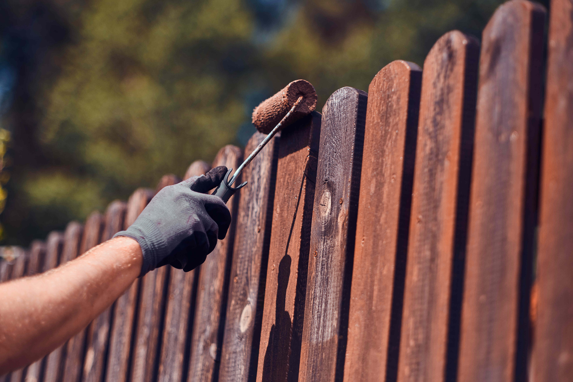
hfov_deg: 24.2
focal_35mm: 84
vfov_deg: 16.3
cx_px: 286
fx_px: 1337
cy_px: 191
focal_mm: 56
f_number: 1.6
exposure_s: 1/8000
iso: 160
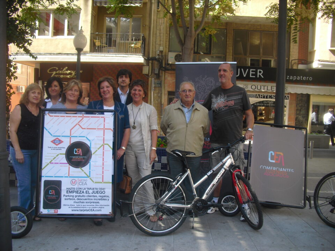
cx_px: 168
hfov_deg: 51.4
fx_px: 348
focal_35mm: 36
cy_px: 126
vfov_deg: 39.7
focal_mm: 6.3
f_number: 3.1
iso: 64
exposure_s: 1/100
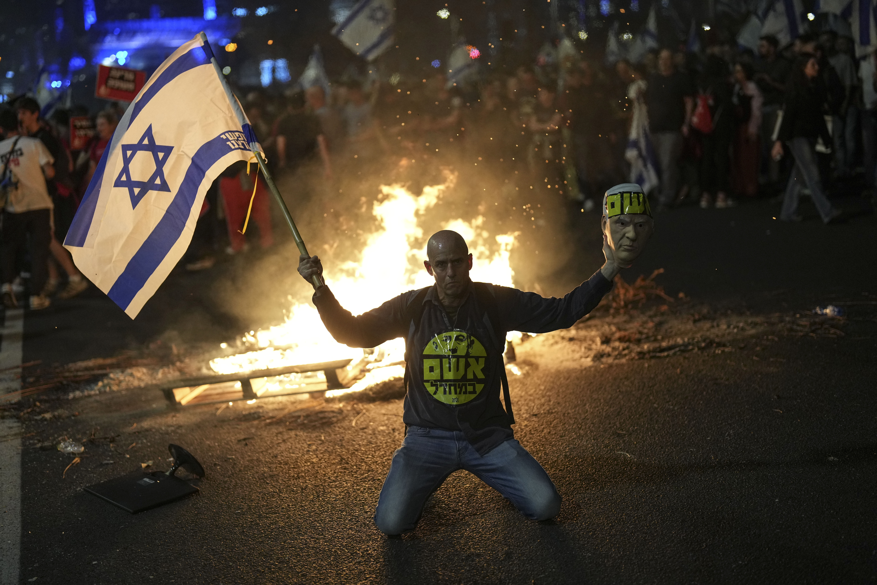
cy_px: 292
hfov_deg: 39.6
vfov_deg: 27.0
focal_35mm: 50
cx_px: 438
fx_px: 1218
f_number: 1.2
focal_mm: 50
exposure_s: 1/1000
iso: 2500
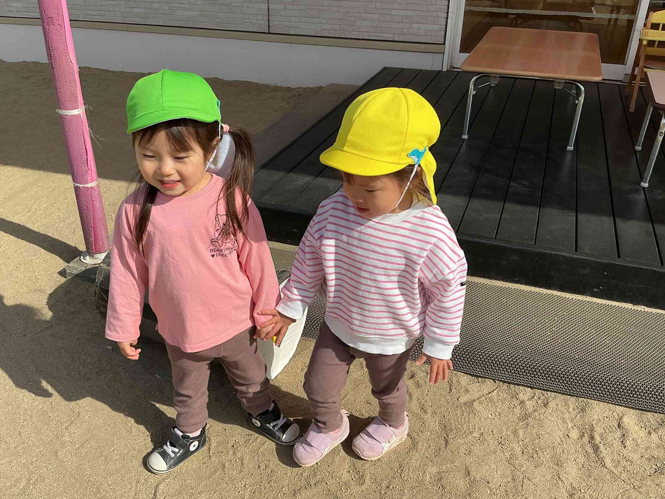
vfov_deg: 44.2
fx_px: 615
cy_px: 262
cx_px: 307
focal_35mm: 32
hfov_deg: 56.8
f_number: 1.8
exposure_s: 1/1730
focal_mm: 3
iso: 25
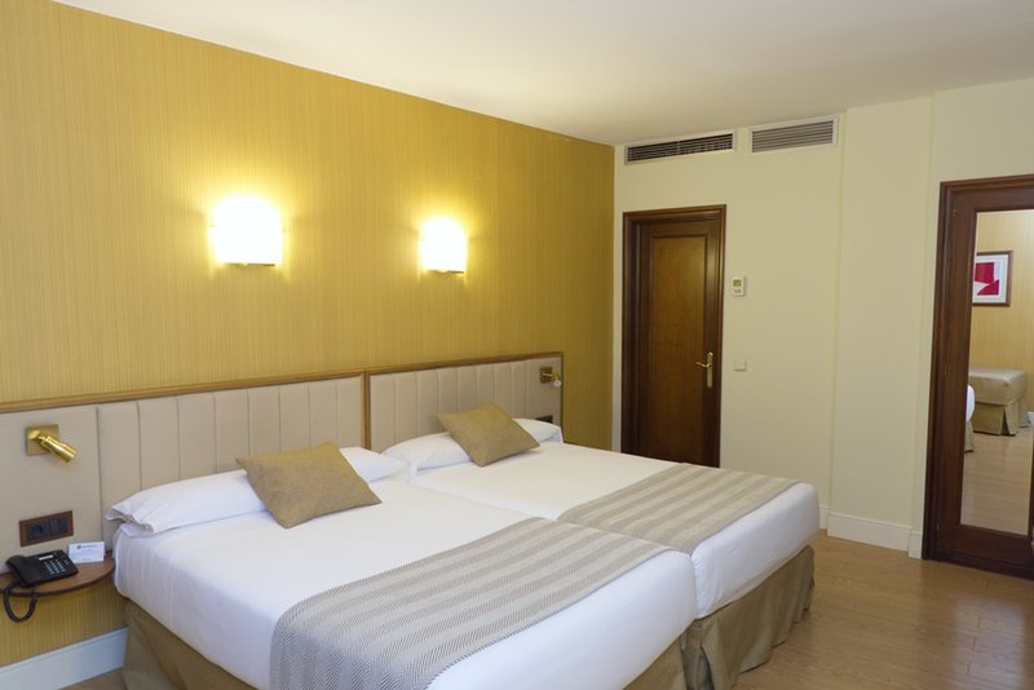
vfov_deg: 50.4
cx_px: 517
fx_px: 733
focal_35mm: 26
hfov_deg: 70.4
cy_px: 345
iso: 250
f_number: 4.5
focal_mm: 17
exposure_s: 1/8
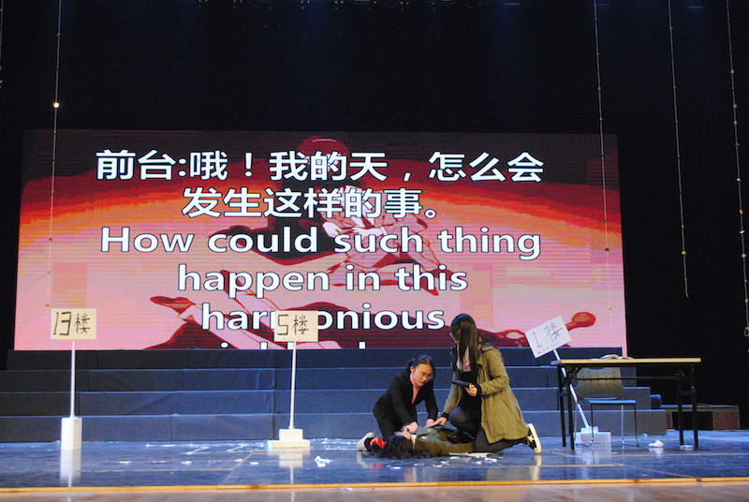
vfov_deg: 28.2
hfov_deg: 41.1
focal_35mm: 48
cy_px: 251
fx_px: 1000
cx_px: 374
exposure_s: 1/160
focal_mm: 32
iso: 1600
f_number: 5.6
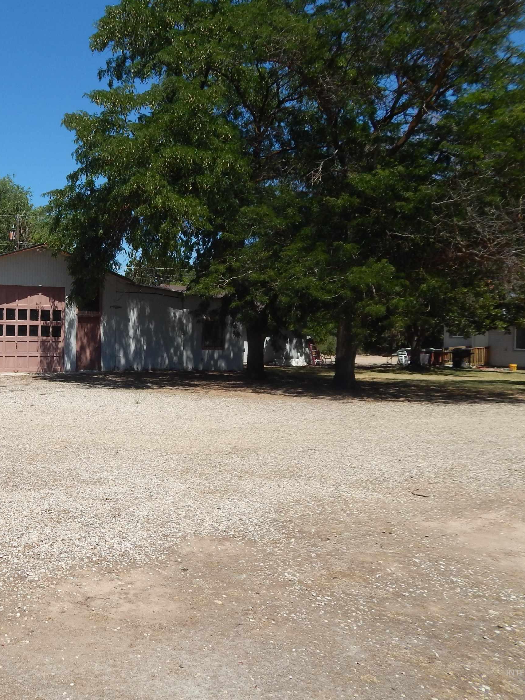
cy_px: 351
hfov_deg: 43.3
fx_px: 627
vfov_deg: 58.4
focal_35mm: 31
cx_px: 105
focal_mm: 4
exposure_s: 1/500
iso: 125
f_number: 6
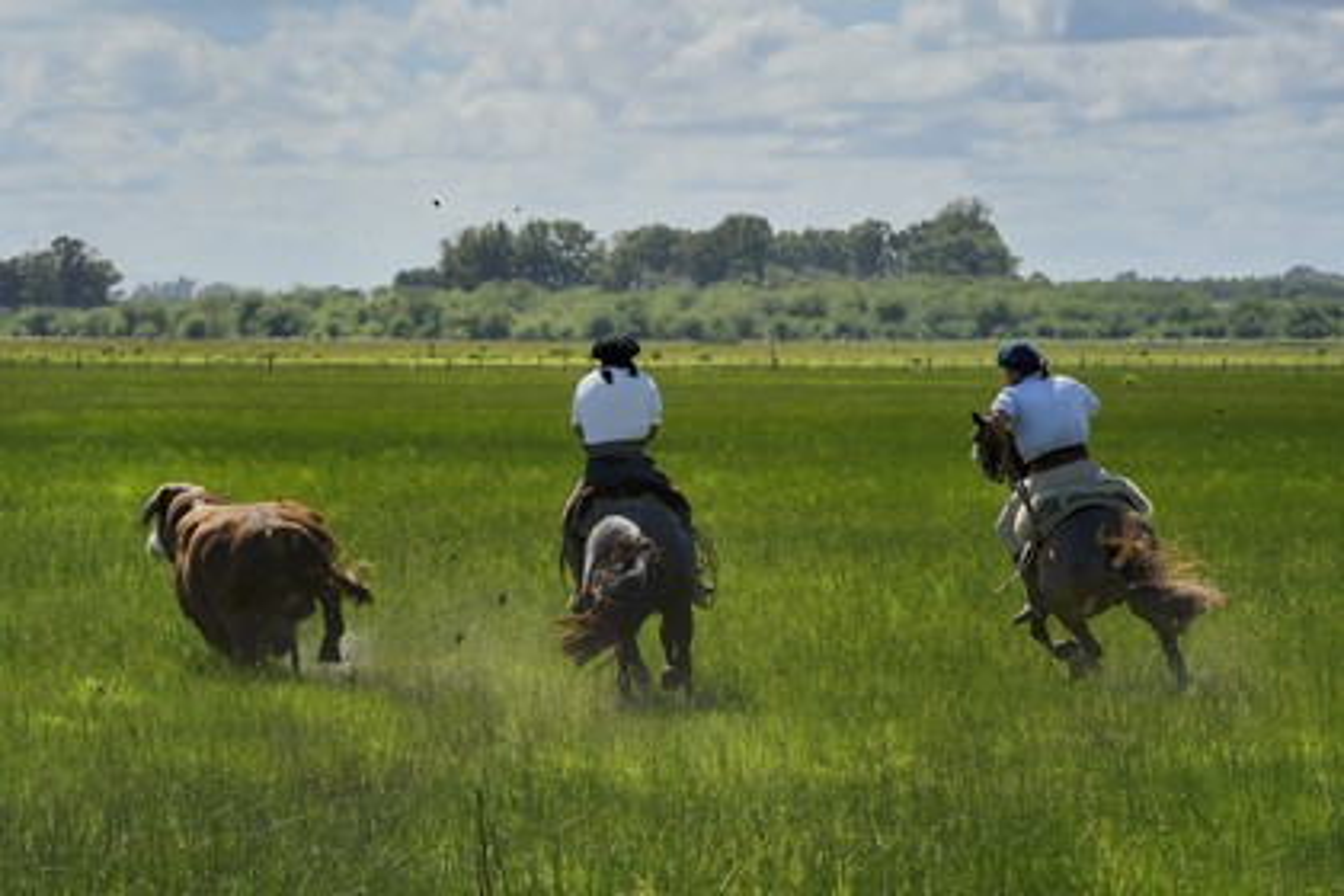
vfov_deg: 8.1
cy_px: 448
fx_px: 6346
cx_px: 672
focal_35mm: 170
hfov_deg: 12.1
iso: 400
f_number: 9
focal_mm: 170
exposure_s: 1/800
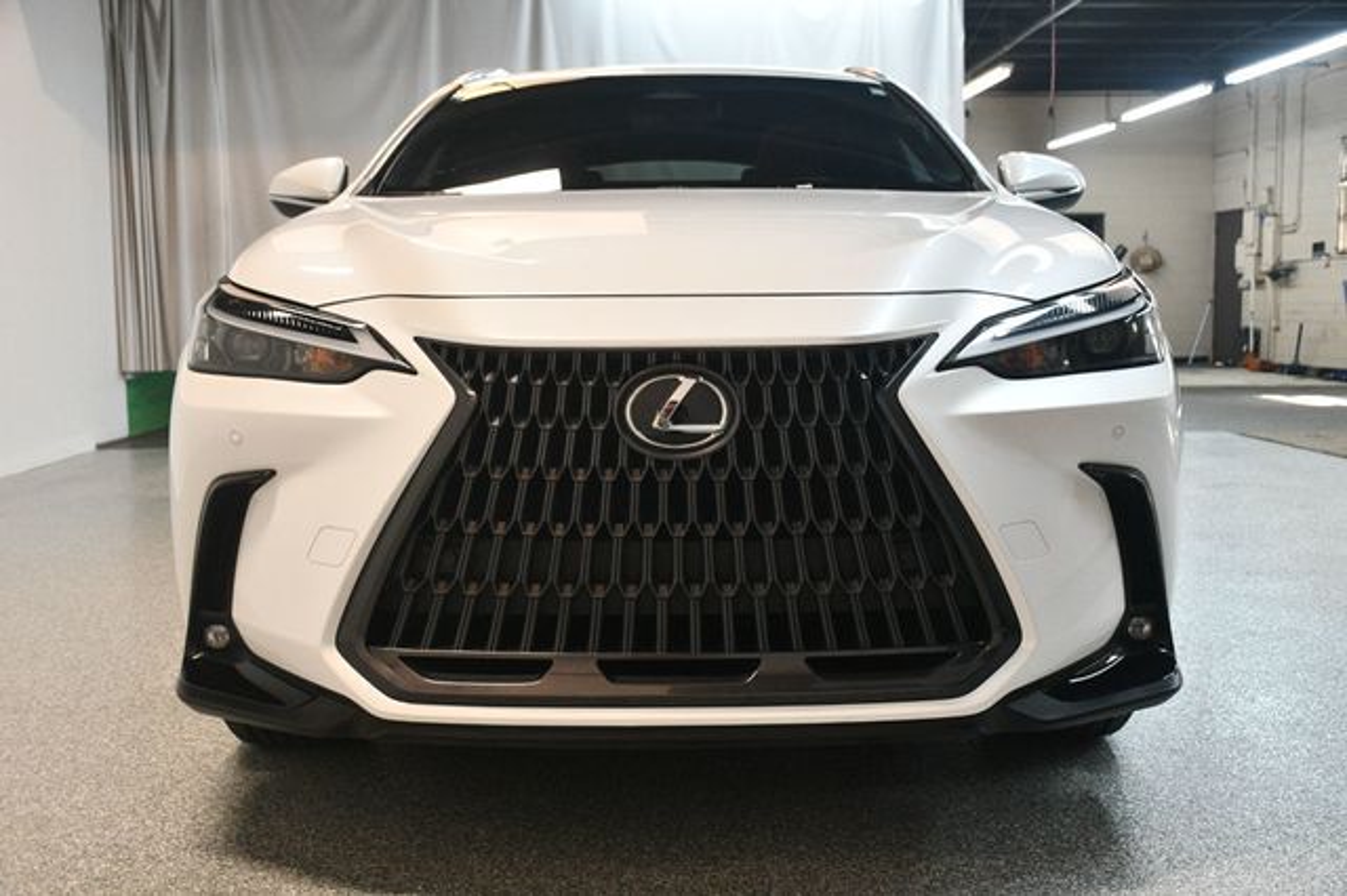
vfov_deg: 34.2
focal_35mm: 39
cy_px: 448
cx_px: 674
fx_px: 1458
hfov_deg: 49.6
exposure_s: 1/125
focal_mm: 26
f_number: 3.8
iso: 1800
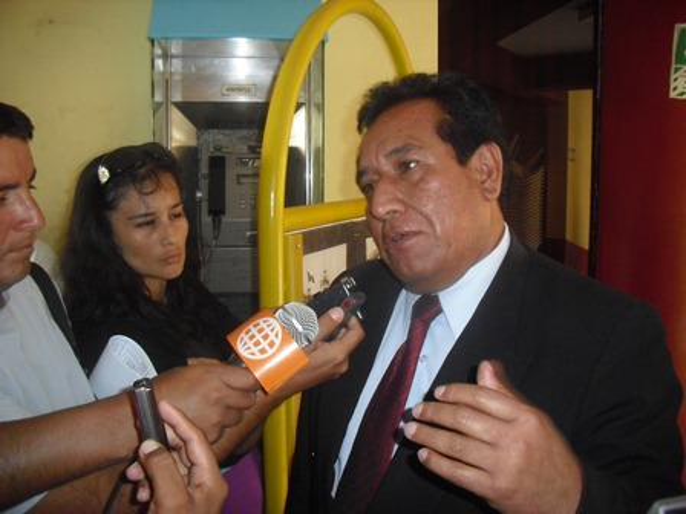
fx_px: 713
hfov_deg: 51.4
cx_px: 343
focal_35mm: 36
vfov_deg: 39.7
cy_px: 257
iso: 400
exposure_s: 1/60
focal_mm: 6.3
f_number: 3.1
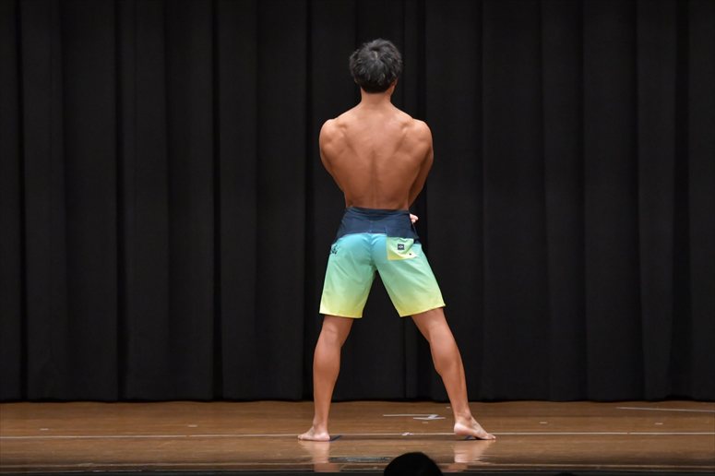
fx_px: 4308
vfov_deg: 6.3
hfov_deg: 9.5
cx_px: 358
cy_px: 238
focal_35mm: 217
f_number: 5.6
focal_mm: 145
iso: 6400
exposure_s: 1/400
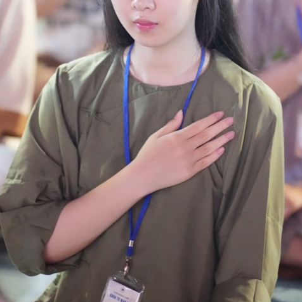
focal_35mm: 207
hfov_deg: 8.5
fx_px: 2043
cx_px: 175
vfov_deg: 8.4
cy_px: 71
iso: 20000
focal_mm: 119
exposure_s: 1/200
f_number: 2.8
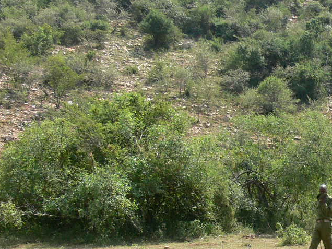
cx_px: 393
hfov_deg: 20.8
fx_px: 844
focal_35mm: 88
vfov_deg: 16.3
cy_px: 274
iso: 80
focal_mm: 7.4
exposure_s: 1/125
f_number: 5.6
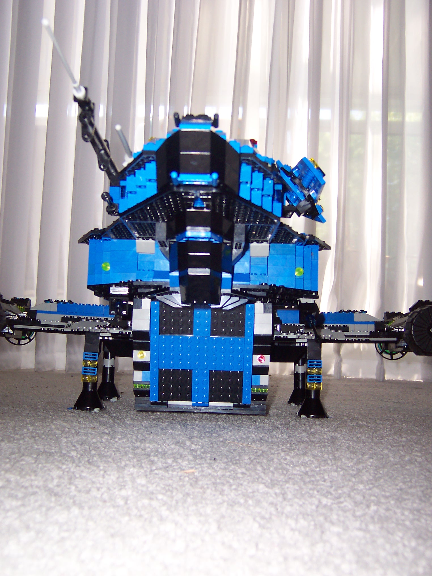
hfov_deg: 39.7
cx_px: 216
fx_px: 599
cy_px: 288
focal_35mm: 36
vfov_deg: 51.4
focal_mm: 5.6
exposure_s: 1/60
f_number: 2.8
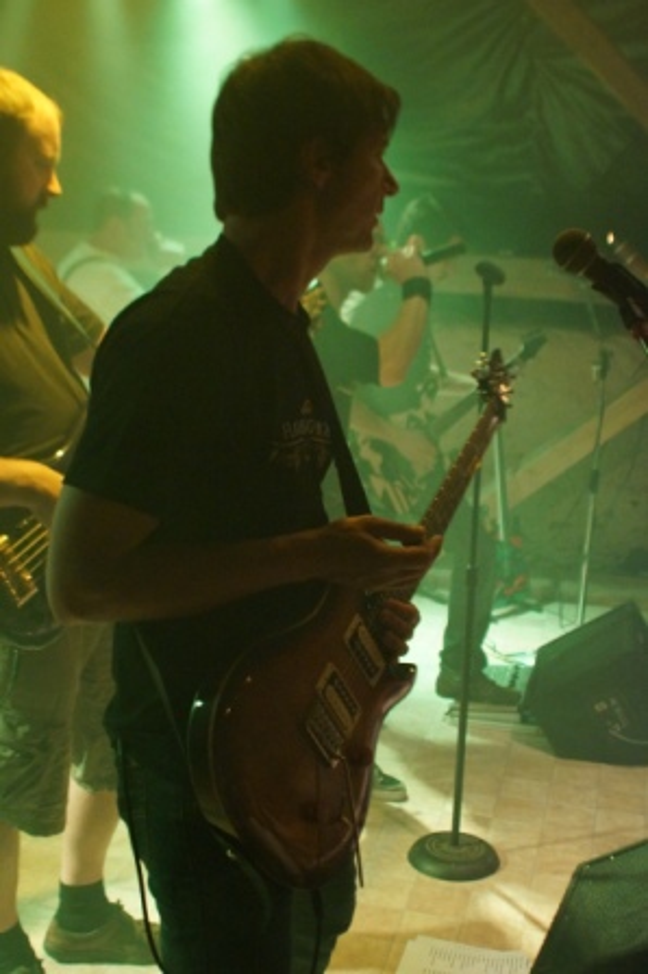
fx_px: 1136
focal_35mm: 42
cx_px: 324
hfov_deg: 31.8
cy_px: 487
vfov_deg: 46.4
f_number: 3.5
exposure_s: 1/60
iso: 3200
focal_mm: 28
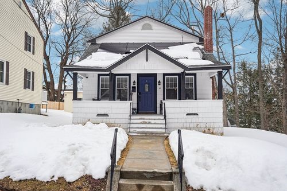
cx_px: 144
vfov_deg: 37.8
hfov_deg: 54.5
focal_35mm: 35
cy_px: 96
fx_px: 279
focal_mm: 35
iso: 100
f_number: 6.3
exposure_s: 1/200
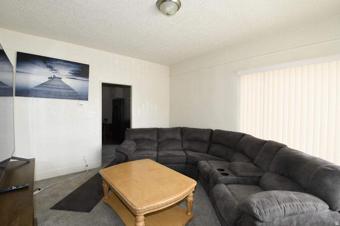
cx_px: 170
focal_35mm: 15
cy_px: 113
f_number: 8
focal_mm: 10.5
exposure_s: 1/8
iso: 140
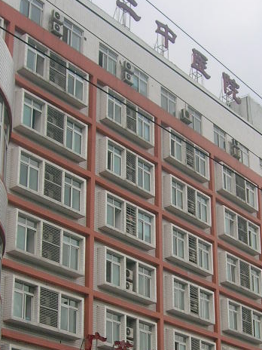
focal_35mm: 75
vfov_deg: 25.4
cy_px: 298
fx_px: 757
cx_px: 181
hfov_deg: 19.6
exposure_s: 1/218
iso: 50
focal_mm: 5.7
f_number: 4.9
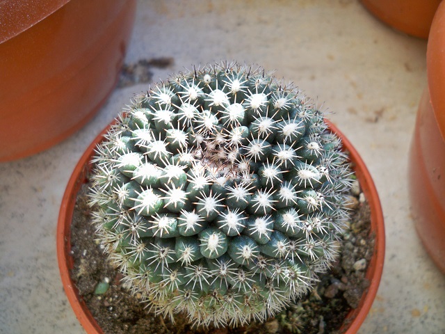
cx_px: 222
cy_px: 167
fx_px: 450
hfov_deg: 52.6
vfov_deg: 40.7
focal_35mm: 35
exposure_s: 1/80
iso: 64
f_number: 3.1
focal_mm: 6.3
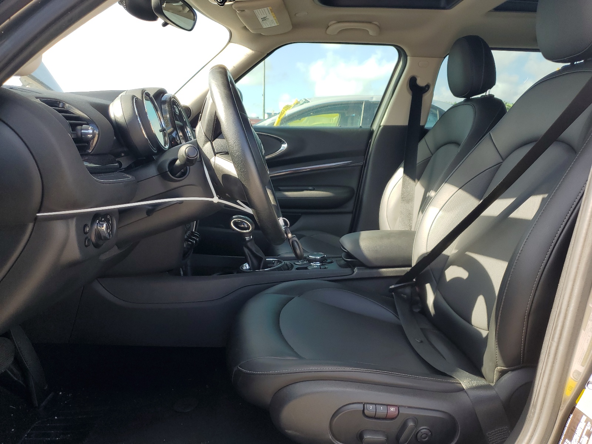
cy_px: 222
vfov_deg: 53.1
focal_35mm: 26
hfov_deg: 67.3
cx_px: 296
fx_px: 445
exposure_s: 1/370
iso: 50
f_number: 1.5
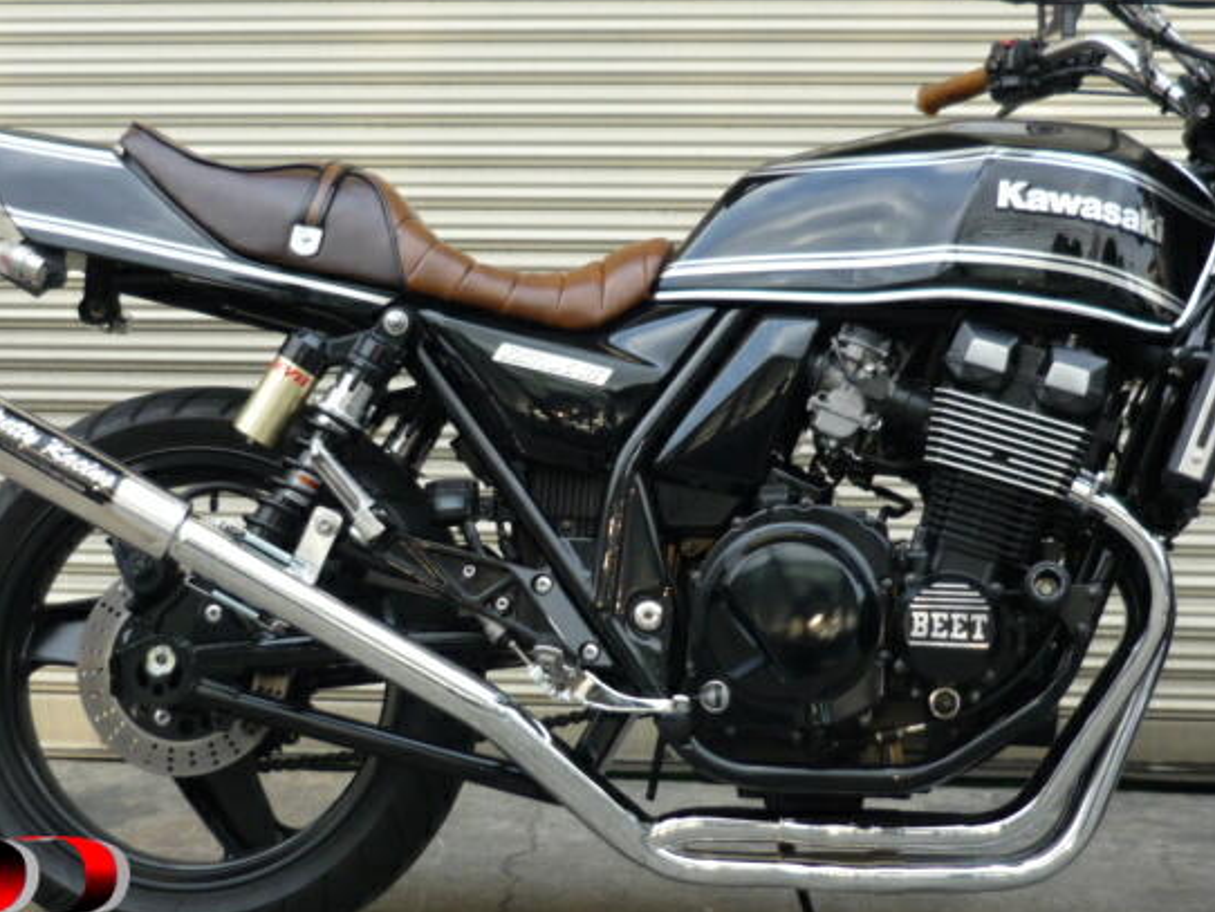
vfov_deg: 20.4
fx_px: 2528
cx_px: 569
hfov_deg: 27.0
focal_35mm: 72
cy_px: 506
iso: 100
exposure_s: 1/60
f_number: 2.9
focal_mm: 6.3
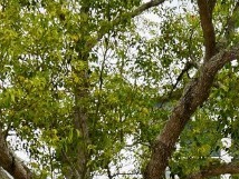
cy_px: 278
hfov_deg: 10.8
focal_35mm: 172
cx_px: 417
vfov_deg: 8.4
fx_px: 1189
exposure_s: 1/320
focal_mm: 18
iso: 160
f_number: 7.1
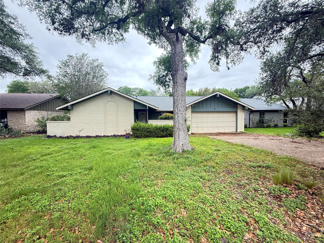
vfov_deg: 85.7
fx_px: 131
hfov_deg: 102.1
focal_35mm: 14
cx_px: 162
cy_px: 122
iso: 64
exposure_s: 1/213
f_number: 2.2
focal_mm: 2.22
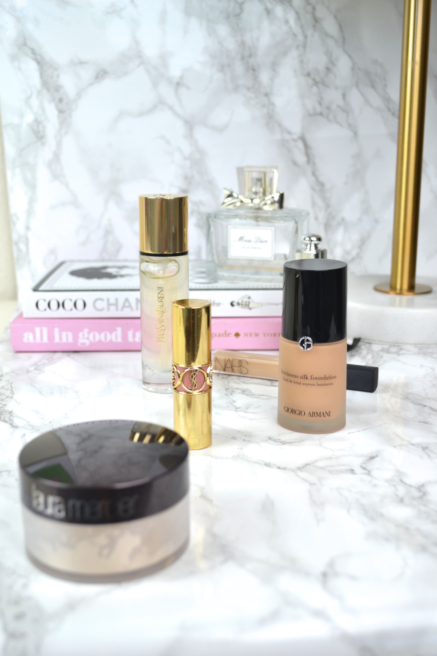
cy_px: 328
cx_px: 218
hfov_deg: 31.9
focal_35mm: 42
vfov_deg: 46.4
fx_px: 765
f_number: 4.5
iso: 200
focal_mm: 28
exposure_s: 1/100
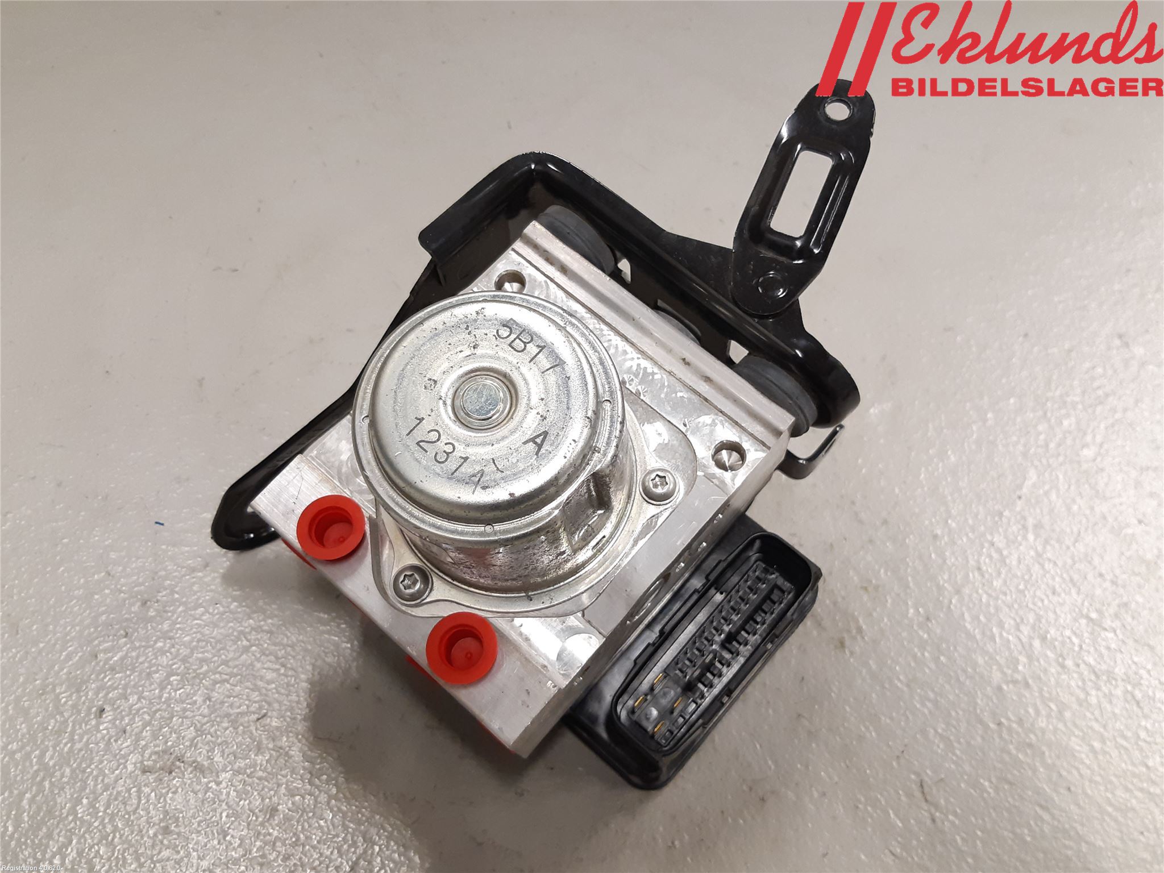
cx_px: 582
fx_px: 874
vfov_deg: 53.1
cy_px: 436
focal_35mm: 26
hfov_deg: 67.3
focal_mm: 3.93
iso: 160
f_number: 1.7
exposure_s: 1/50
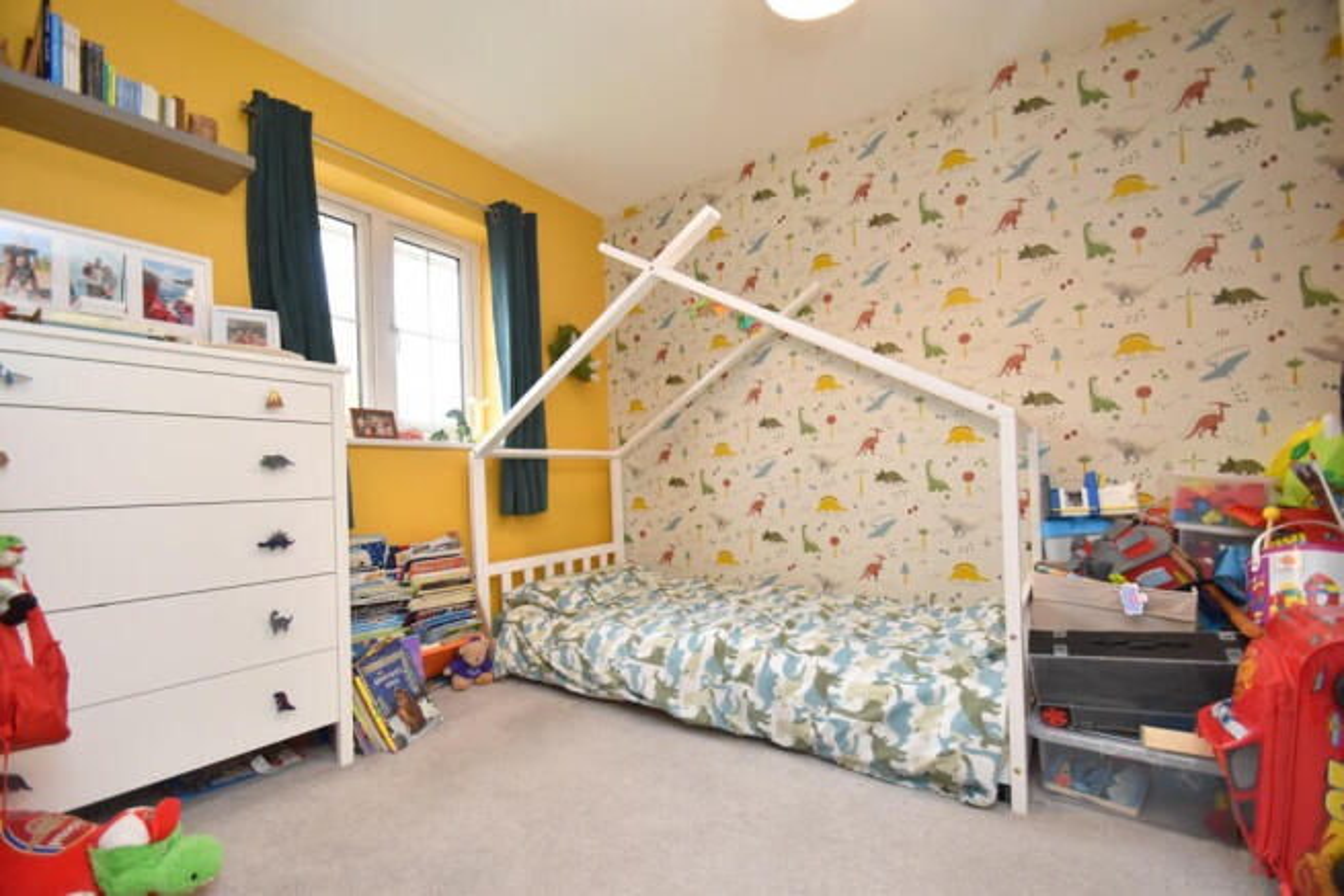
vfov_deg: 77.4
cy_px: 448
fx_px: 560
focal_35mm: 15
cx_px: 672
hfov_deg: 100.4
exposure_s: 1/125
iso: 800
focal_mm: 10
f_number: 4
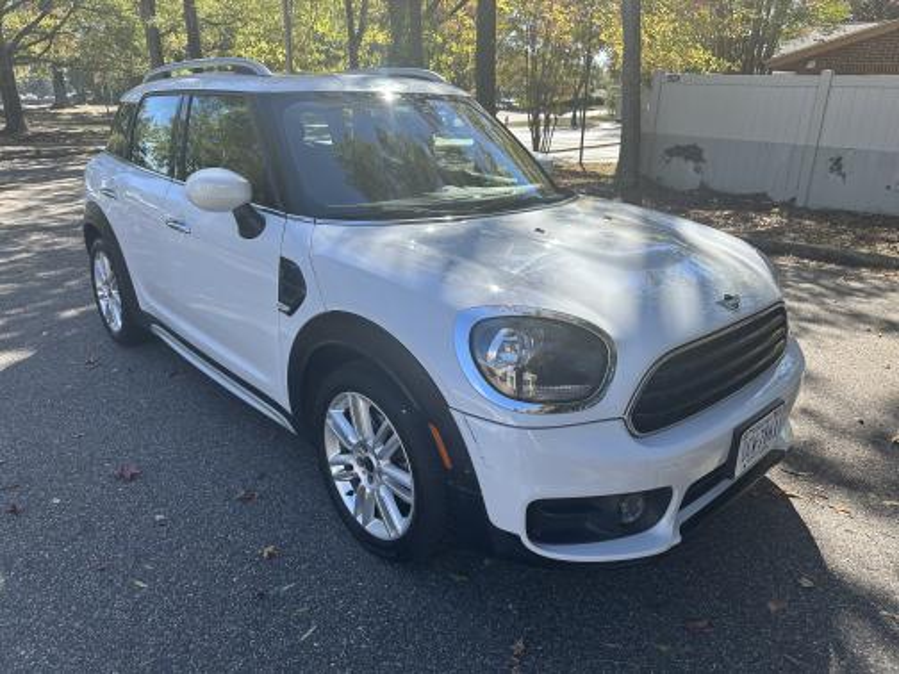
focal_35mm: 24
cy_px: 337
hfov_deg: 71.6
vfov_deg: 56.8
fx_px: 623
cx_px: 450
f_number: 1.78
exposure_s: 1/1562
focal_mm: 6.86
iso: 80
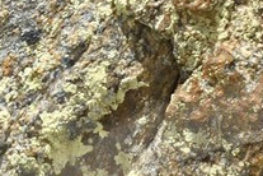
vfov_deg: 0.9
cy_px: 607
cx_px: 337
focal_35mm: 1546
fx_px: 11294
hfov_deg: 1.3
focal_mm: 200
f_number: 8
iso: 400
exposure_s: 1/800
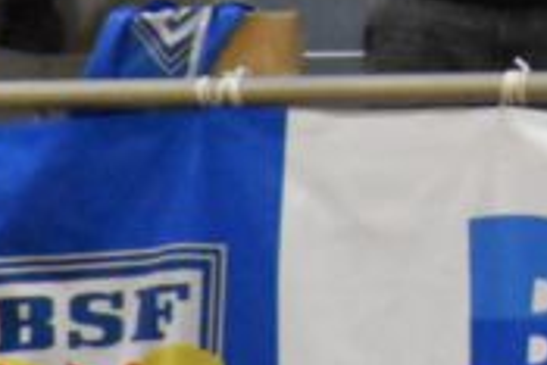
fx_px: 18704
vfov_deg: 1.1
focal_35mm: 1230
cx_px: 1110
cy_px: -382
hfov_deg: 1.7
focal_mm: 140
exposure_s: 1/500
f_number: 5.6
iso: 11400
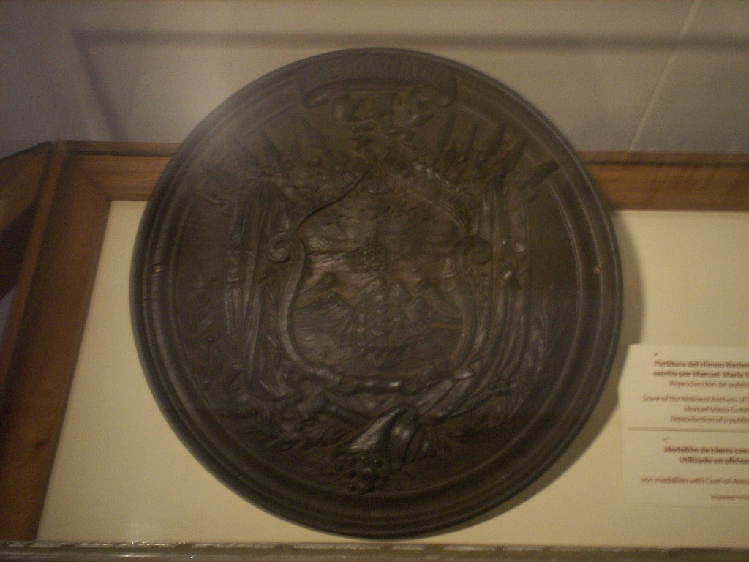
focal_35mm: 36
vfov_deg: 39.7
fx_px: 779
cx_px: 374
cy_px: 281
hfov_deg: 51.4
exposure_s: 1/5.66
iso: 200
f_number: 4.5
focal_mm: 6
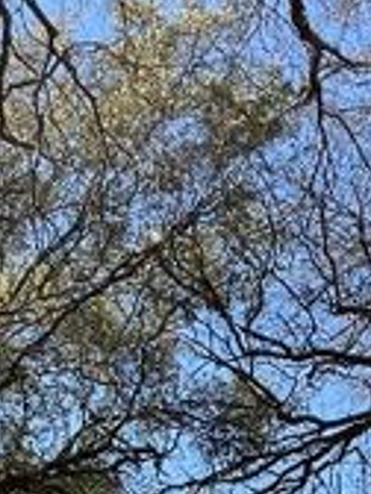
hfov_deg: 14.4
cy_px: 875
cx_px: 215
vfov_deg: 16.2
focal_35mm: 103
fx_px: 1472
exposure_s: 1/1029
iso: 50
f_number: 1.5
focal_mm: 5.7
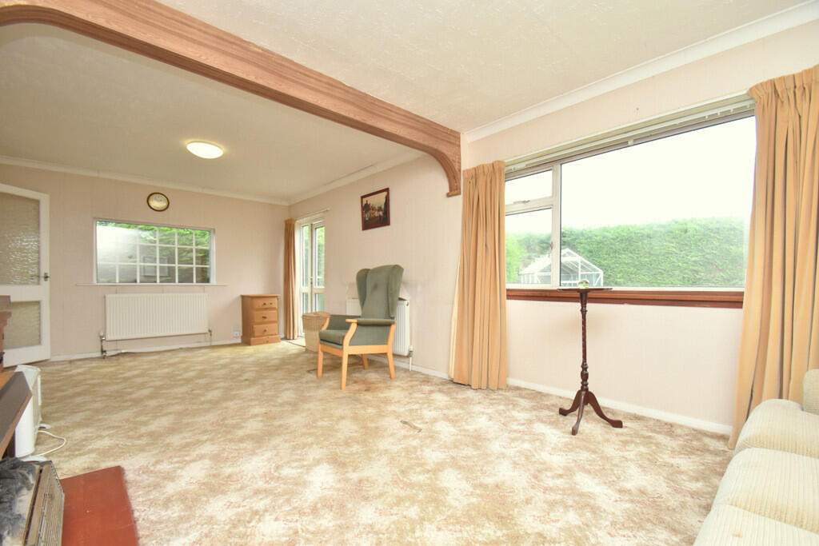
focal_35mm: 15
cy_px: 273
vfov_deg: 77.3
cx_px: 410
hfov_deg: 100.4
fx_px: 341
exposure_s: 1/200
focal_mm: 10
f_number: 5
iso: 450
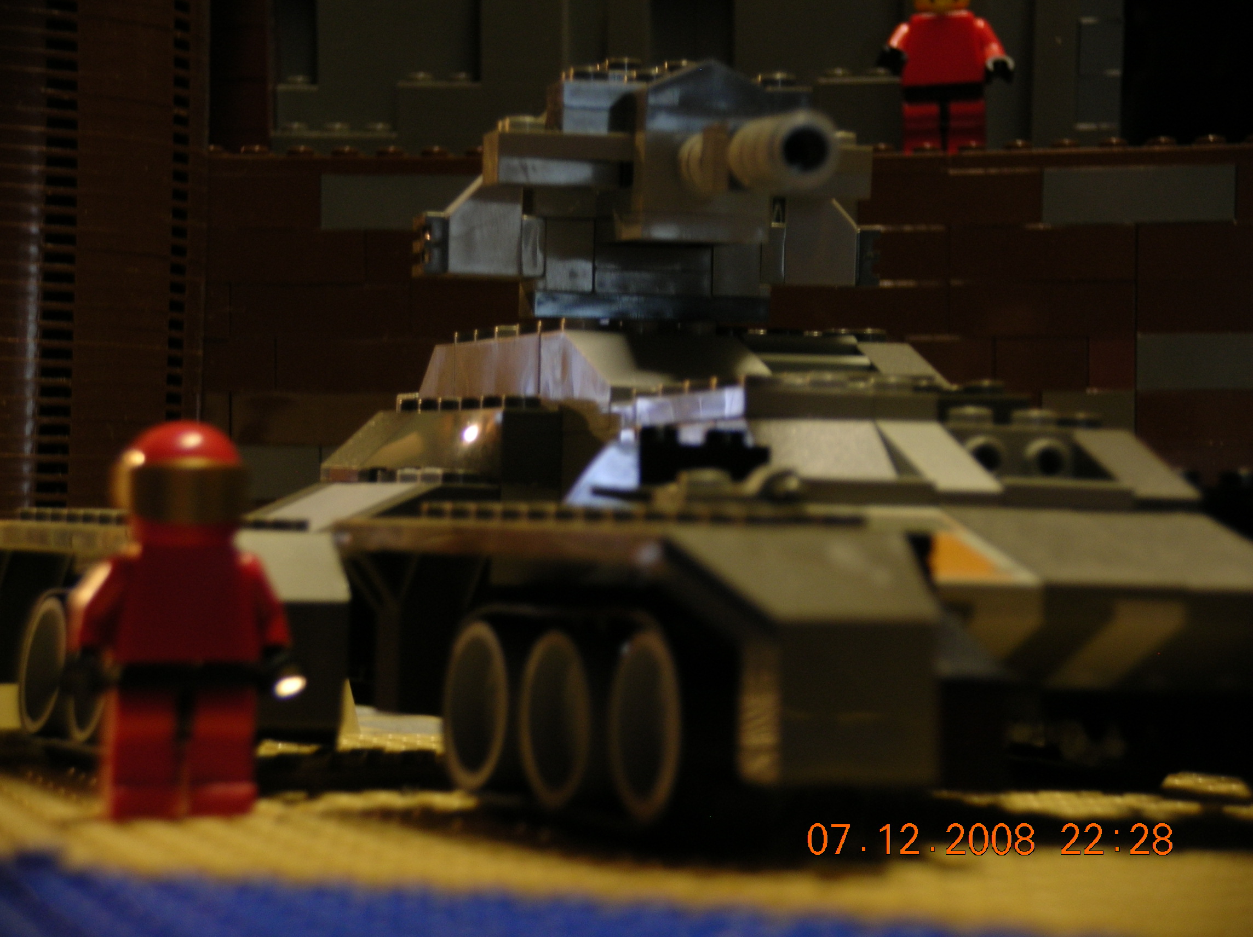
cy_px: 468
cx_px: 626
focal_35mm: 124
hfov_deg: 15.9
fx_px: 4485
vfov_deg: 11.9
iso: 50
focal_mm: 20.4
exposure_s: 1
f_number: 3.6
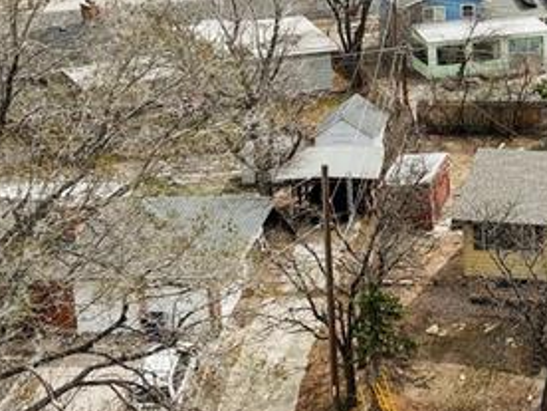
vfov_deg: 16.6
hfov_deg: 21.1
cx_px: 571
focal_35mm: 89
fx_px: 1406
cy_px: 153
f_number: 2.8
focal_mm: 12.29
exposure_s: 1/40
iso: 130
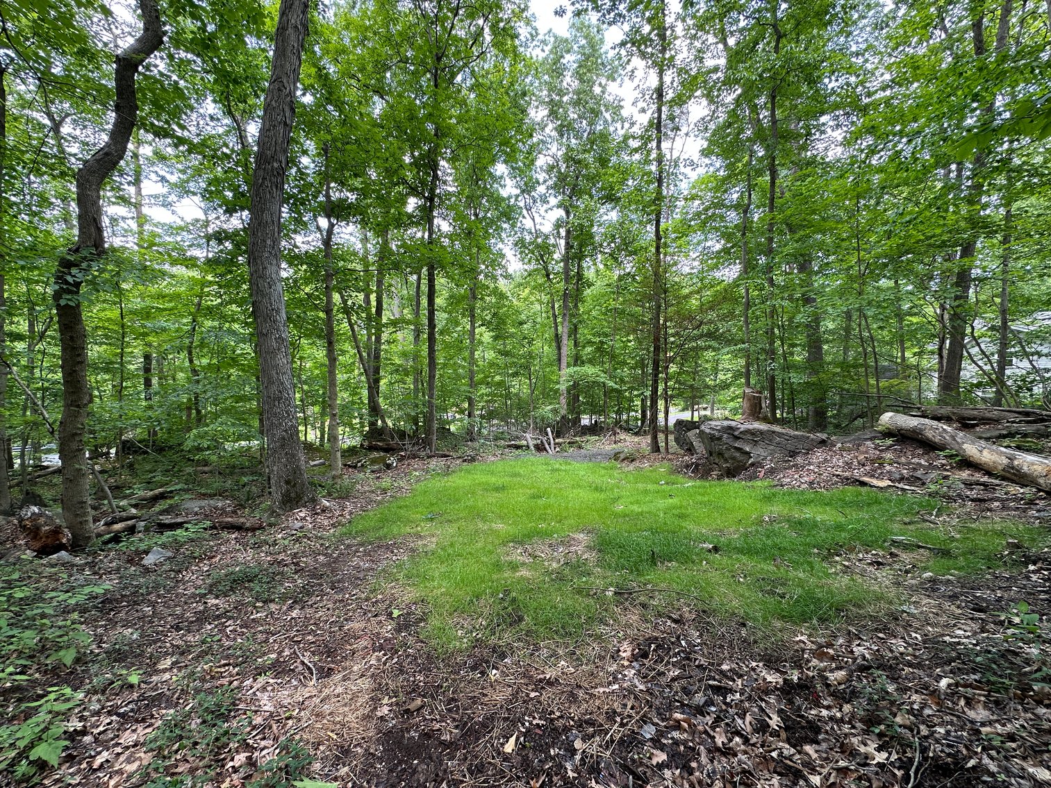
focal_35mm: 14
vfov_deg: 85.7
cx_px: 526
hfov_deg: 102.1
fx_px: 425
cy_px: 394
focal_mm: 2.22
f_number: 2.2
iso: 50
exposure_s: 1/99
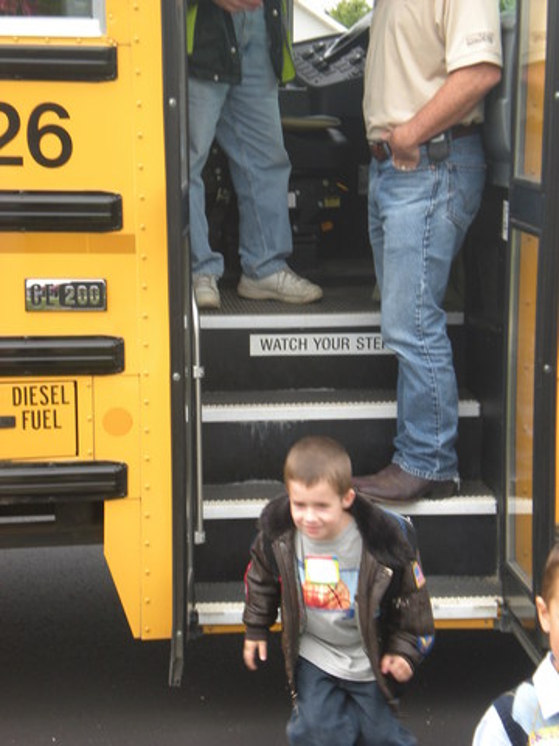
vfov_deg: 22.5
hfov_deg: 17.0
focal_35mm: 87
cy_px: 373
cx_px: 280
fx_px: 1873
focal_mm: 14.3
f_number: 5.1
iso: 89
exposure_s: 1/116
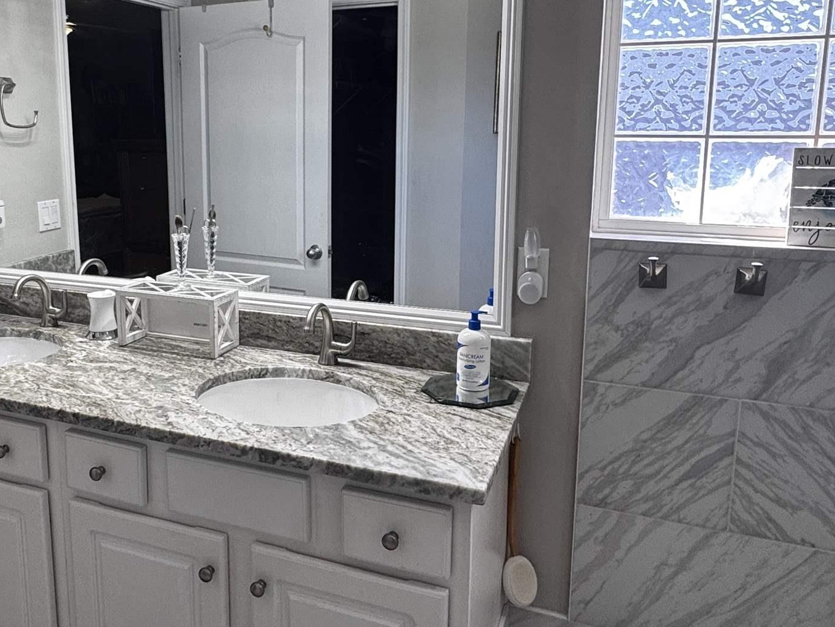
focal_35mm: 31
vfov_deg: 45.2
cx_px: 320
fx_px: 748
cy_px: 248
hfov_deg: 57.7
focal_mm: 2.22
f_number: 2.2
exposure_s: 1/120
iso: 100
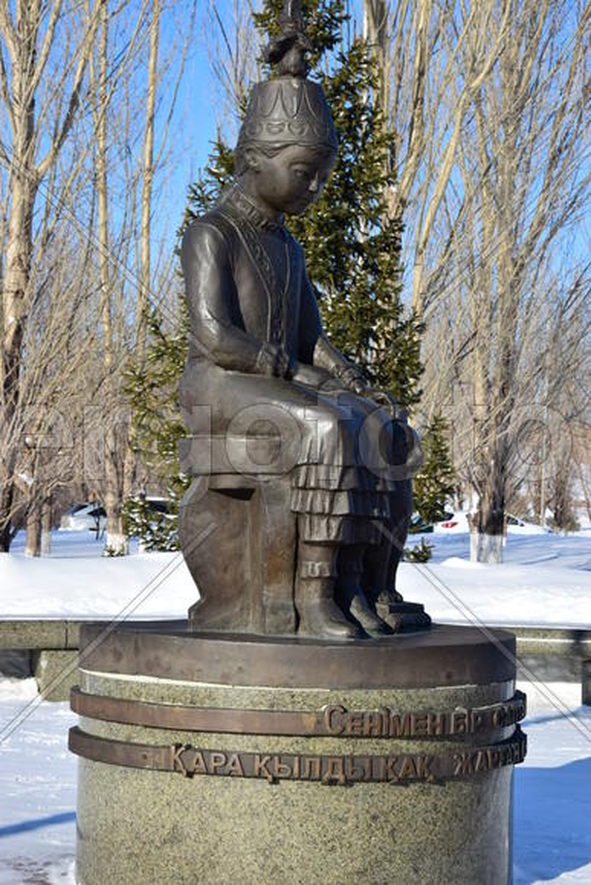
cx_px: 296
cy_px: 442
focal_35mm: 75
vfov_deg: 27.0
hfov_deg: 18.2
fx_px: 1846
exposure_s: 1/250
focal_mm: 50
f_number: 8
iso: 100
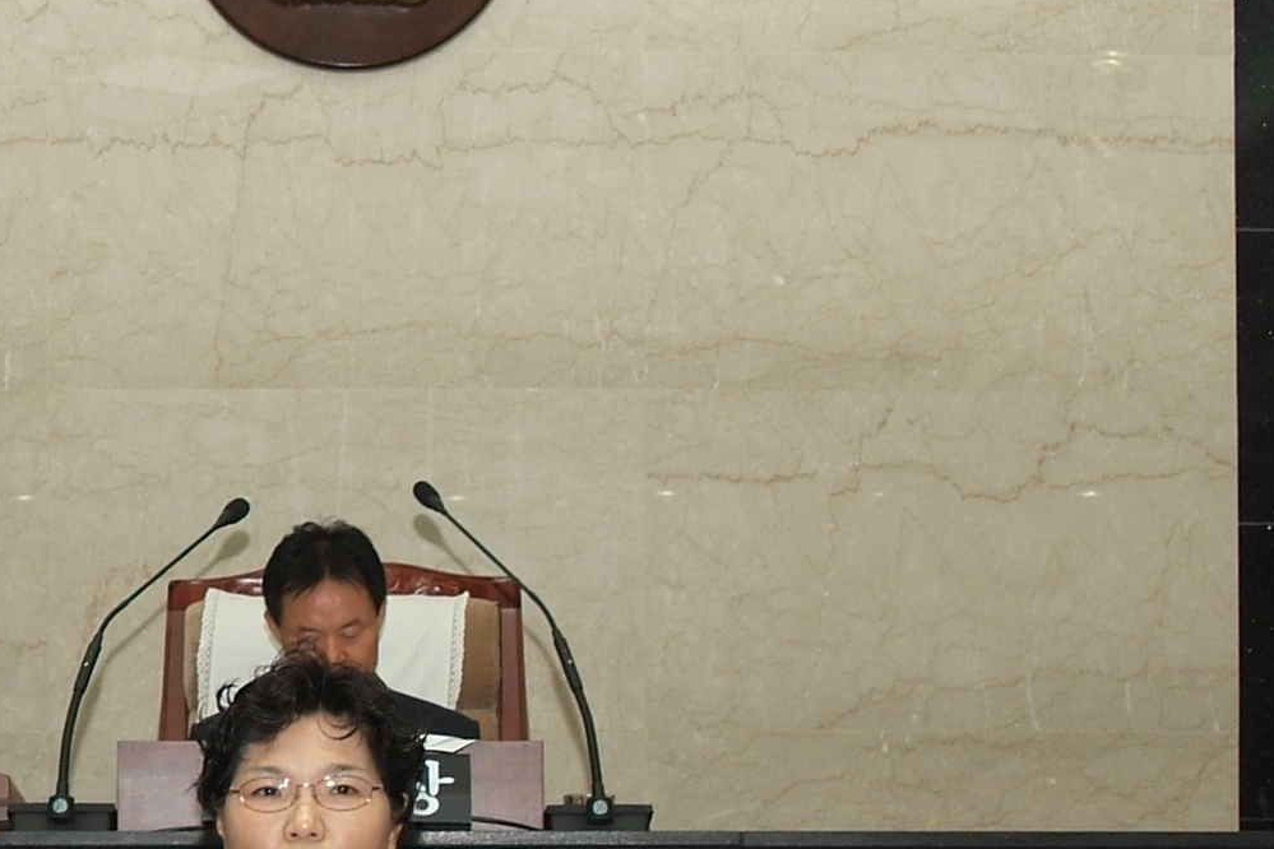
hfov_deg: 18.6
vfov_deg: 12.3
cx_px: 301
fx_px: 3857
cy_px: 973
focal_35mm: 109
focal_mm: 24
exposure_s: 1/60
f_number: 5.6
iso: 400
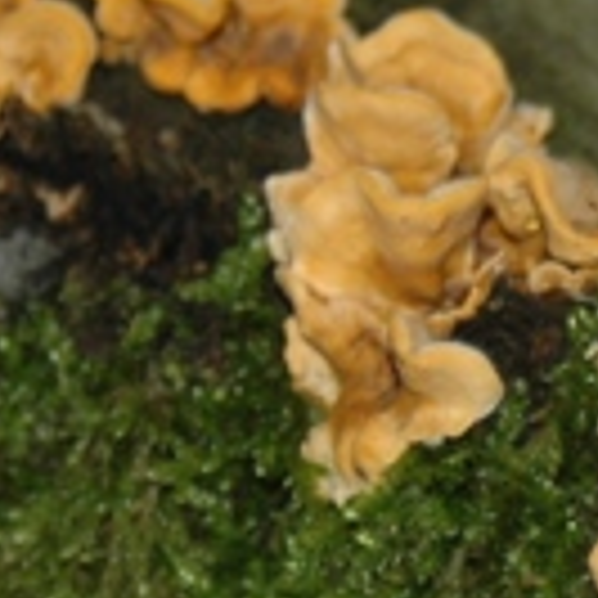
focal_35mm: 458
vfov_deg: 3.8
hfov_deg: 3.8
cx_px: 1075
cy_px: 580
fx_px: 8951
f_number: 4.8
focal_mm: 60
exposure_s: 1/60
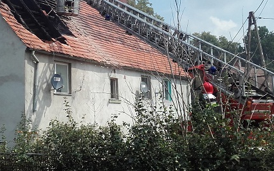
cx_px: 83
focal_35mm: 60
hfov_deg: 33.6
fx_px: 448
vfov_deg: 21.6
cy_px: 60
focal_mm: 3.31
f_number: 2.2
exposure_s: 1/1524
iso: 50
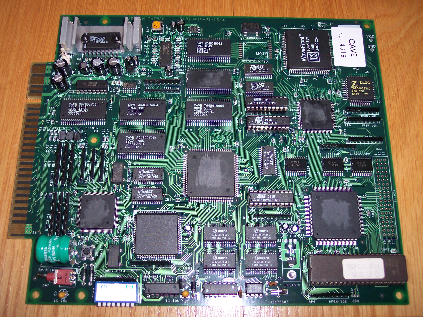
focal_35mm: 38
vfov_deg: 37.7
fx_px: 464
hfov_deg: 49.0
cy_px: 158
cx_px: 212
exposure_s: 1/30
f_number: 2.8
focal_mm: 8
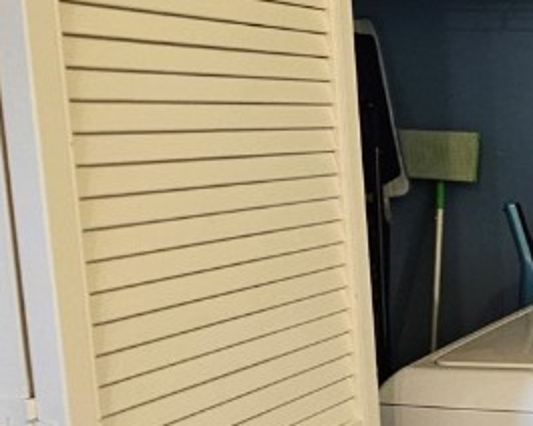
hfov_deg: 23.4
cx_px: 917
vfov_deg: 30.8
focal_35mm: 49
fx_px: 773
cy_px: 211
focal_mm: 2.2
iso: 400
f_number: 2.2
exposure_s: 1/30
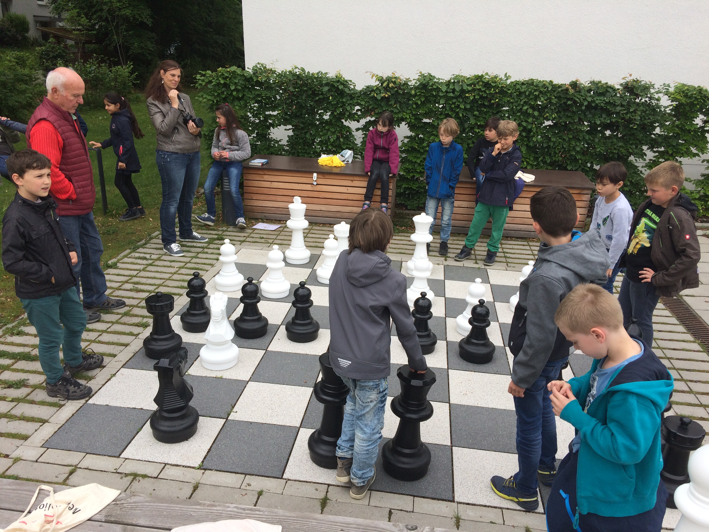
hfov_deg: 61.7
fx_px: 594
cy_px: 266
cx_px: 354
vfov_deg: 48.2
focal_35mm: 29
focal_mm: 4.15
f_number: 2.2
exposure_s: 1/1208
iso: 32
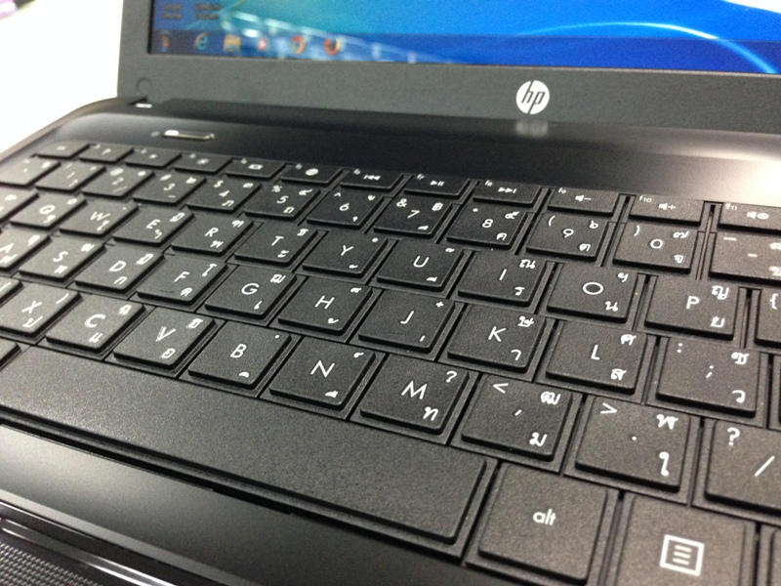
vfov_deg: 42.9
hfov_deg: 55.4
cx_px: 390
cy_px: 293
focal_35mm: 33
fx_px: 745
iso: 320
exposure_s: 1/20
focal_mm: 4.12
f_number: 2.4
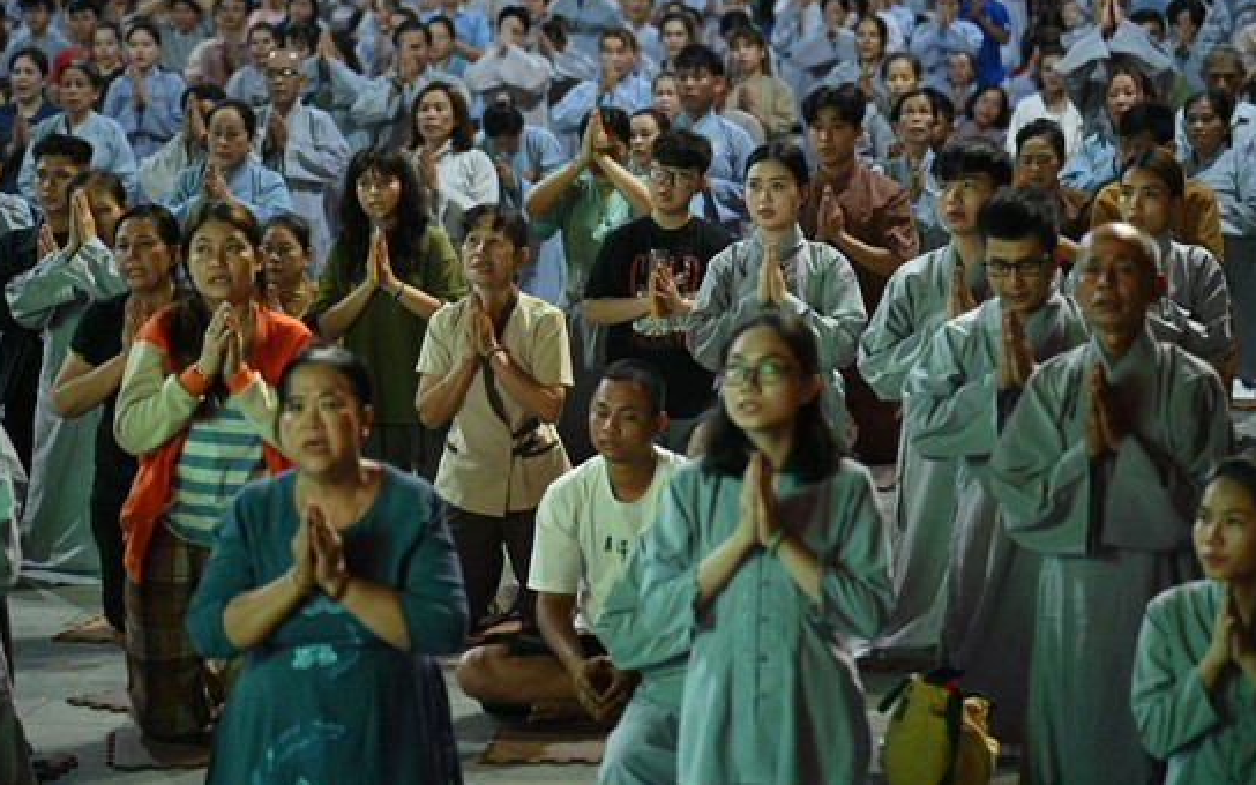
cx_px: 607
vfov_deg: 9.0
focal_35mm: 146
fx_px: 4998
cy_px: 319
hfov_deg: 14.3
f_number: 4
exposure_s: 1/250
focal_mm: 120
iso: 16000
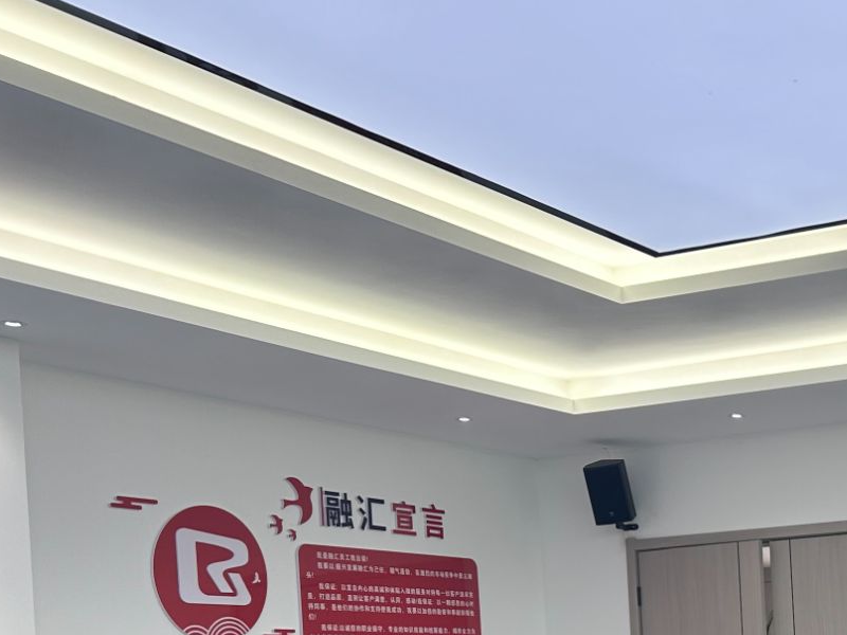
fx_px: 1590
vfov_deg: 21.3
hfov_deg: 27.2
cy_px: 726
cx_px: 948
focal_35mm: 65
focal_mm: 5.7
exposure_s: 1/100
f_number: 1.5
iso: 40
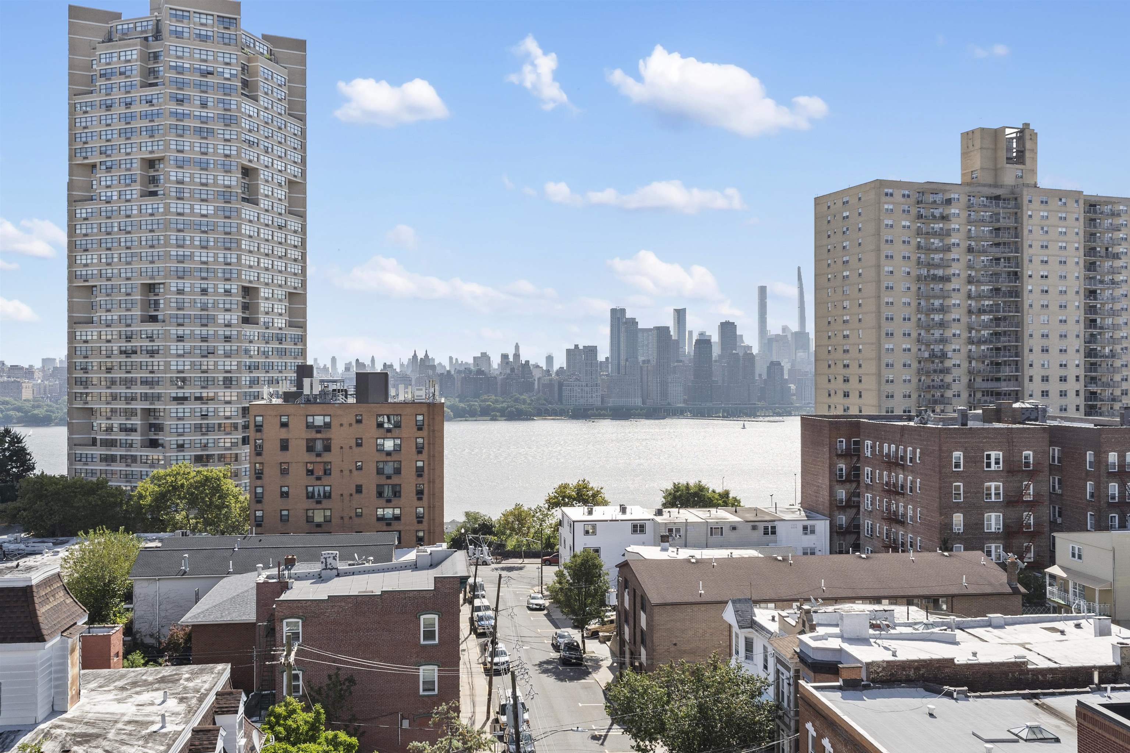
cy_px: 376
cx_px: 565
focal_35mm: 30
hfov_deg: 61.9
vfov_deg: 43.6
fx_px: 942
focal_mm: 20
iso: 200
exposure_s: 1/125
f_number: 8
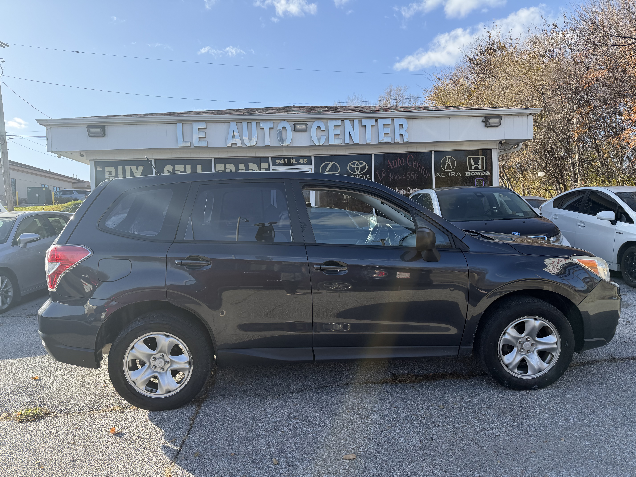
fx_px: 441
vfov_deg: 56.8
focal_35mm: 24
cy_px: 238
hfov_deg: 71.6
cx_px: 318
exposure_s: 1/1949
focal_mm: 6.76
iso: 100
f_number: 1.78
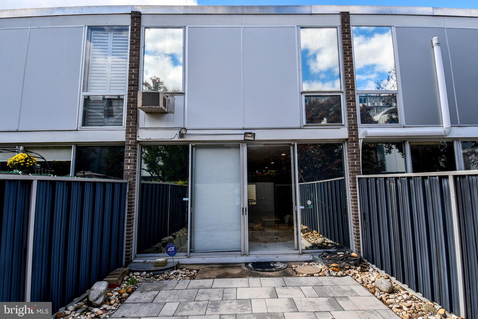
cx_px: 239
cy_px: 160
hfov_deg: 90.0
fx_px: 239
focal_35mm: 18
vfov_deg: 67.4
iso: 180
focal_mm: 12
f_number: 8
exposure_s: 1/250
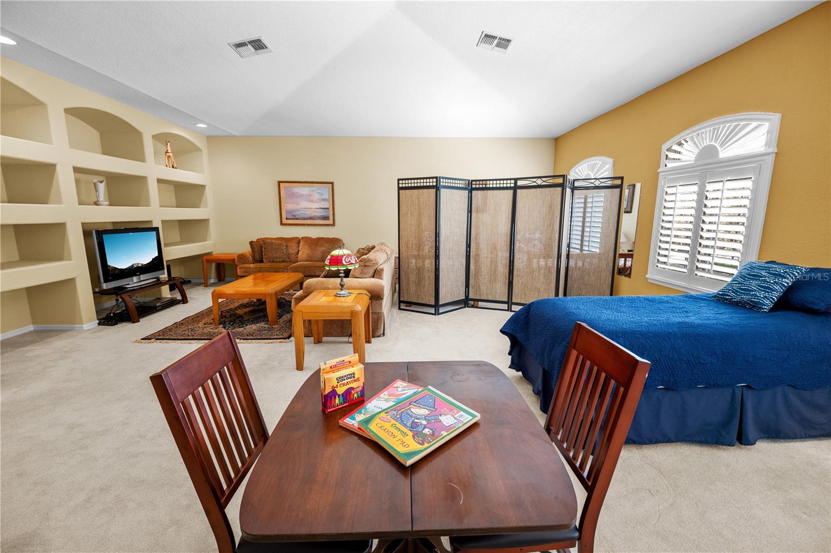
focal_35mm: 14
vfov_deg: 81.2
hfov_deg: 104.3
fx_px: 323
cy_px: 276
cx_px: 416
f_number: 4
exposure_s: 1/13
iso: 500
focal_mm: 14
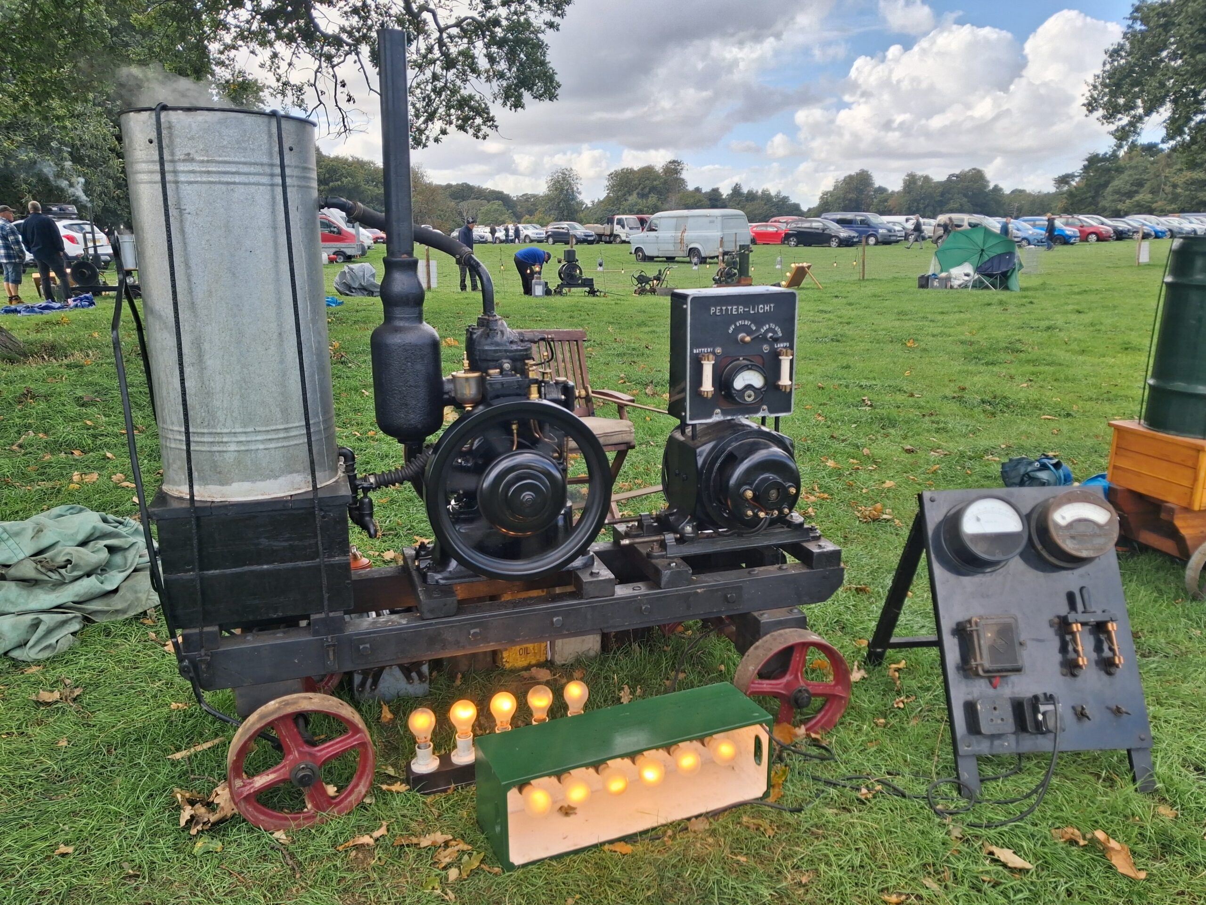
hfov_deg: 65.3
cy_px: 452
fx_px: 941
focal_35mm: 27
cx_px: 603
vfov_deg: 51.4
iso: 20
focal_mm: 4
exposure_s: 1/221
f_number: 1.8
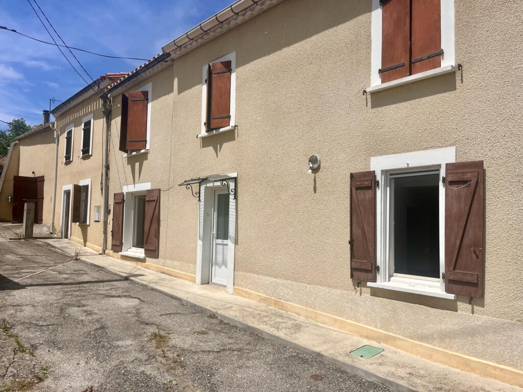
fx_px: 393
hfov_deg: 67.3
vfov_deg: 53.1
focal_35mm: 26
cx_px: 262
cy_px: 196
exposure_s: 1/7874
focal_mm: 5.1
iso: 50
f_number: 1.6
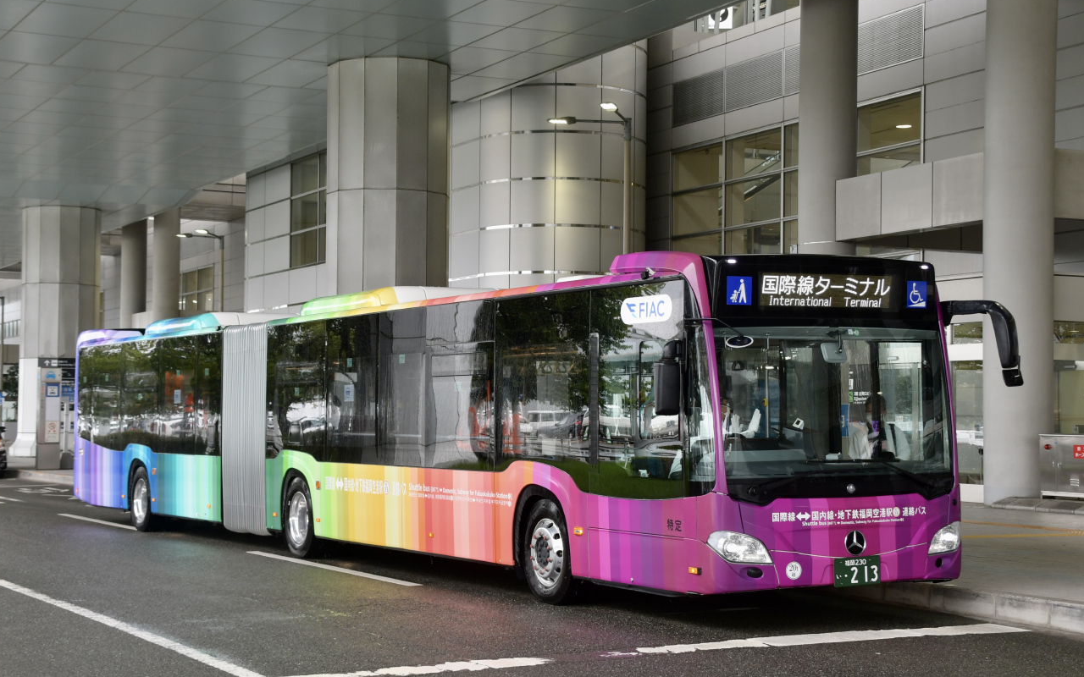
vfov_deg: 22.0
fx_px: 1743
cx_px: 539
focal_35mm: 59
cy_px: 327
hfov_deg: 34.5
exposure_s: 1/60
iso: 280
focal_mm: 38
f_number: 6.3
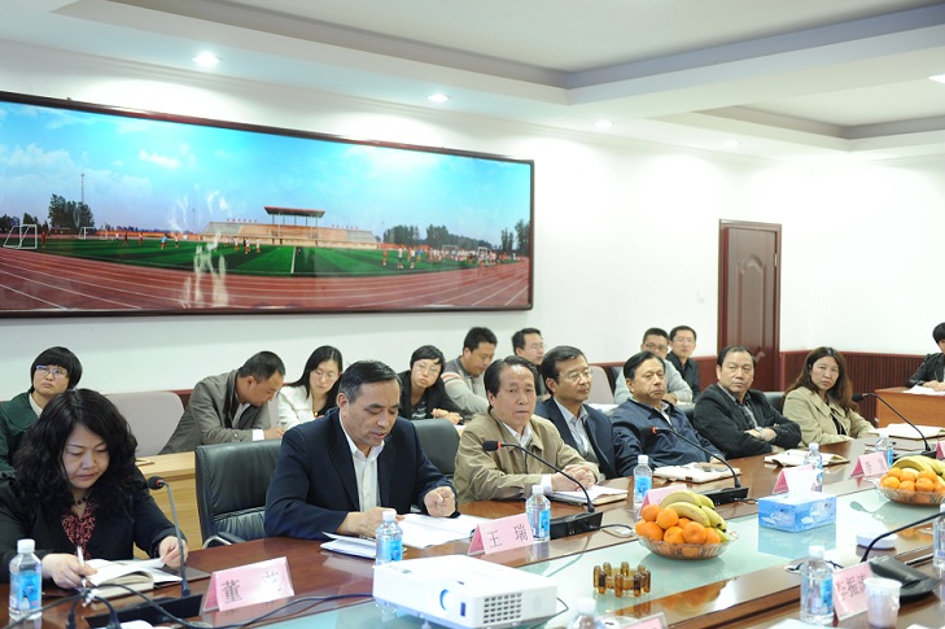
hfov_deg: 46.4
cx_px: 450
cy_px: 318
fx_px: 1102
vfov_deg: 31.8
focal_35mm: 42
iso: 640
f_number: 2.8
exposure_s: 1/15
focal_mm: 40
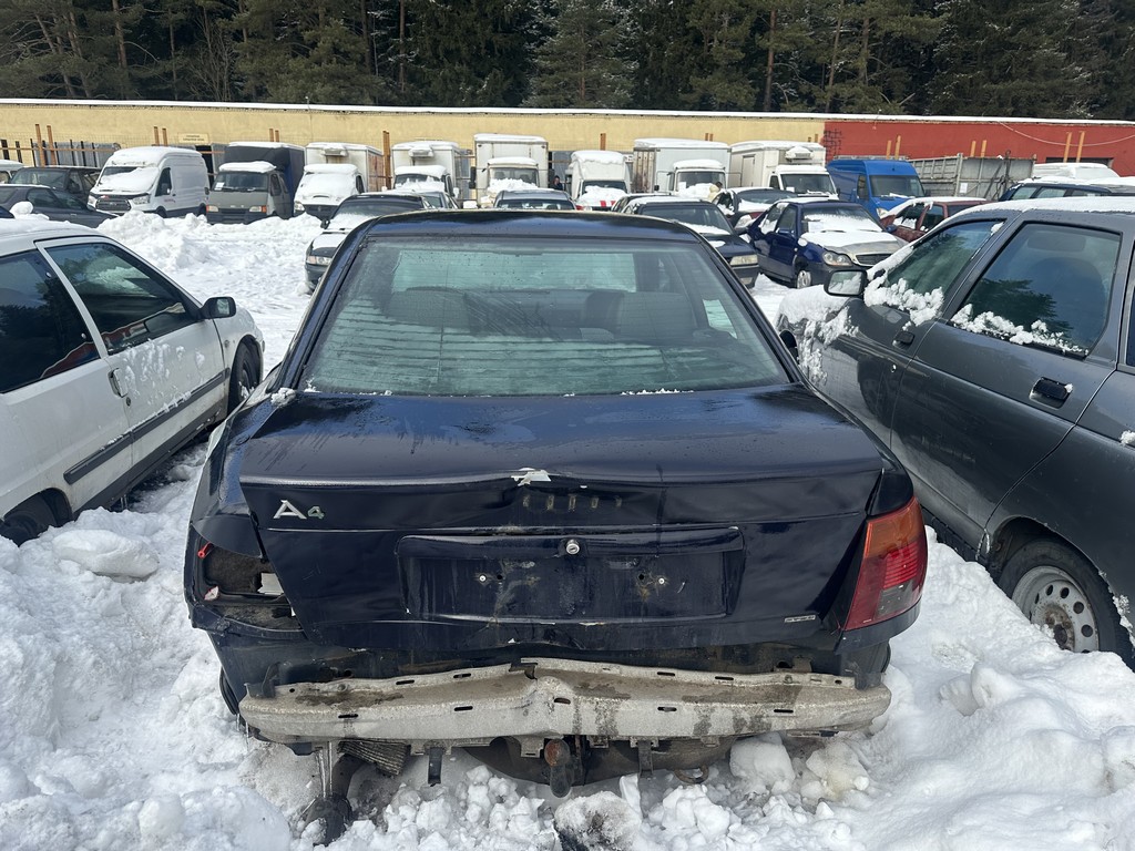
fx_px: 787
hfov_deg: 71.6
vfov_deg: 56.8
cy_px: 426
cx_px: 568
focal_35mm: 24
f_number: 1.78
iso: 80
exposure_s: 1/2882
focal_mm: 6.86
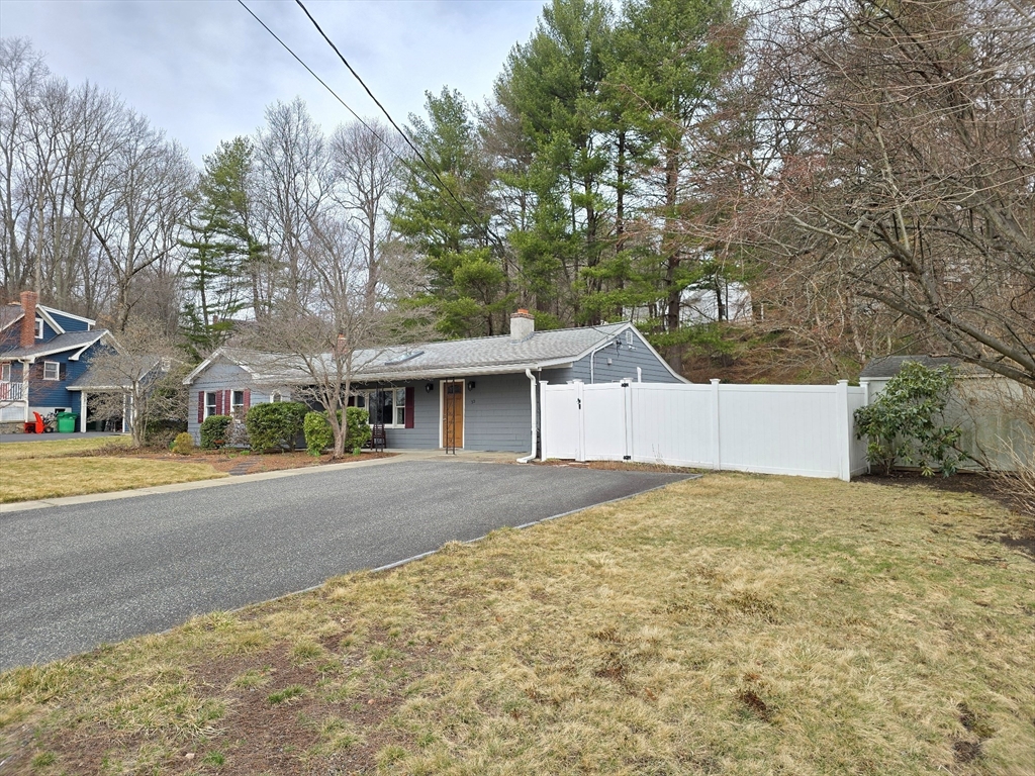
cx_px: 518
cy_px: 388
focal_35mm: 23
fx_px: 688
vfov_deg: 58.9
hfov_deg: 73.9
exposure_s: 1/250
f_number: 1.7
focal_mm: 6.3
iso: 12
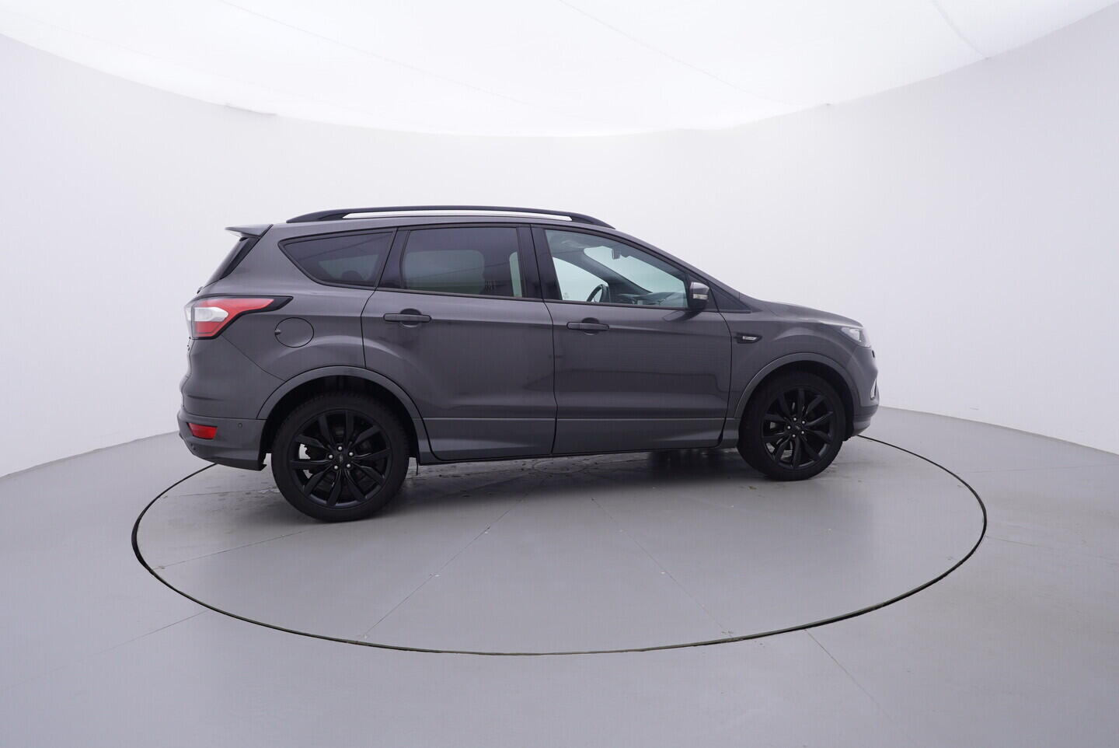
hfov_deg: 77.3
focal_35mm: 22
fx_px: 700
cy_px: 374
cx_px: 560
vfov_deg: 56.2
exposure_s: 1/80
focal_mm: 15
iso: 200
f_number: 5
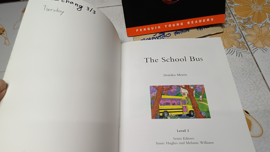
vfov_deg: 42.7
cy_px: 92
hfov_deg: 69.9
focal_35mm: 27
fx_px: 193
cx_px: 133
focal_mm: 5.31
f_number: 1.7
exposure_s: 1/50
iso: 1080
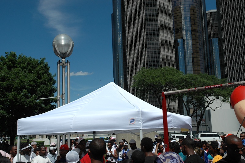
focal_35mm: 46
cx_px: 122
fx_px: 316
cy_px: 82
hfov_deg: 42.4
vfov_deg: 28.9
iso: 200
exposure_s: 1/500
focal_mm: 31
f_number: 11
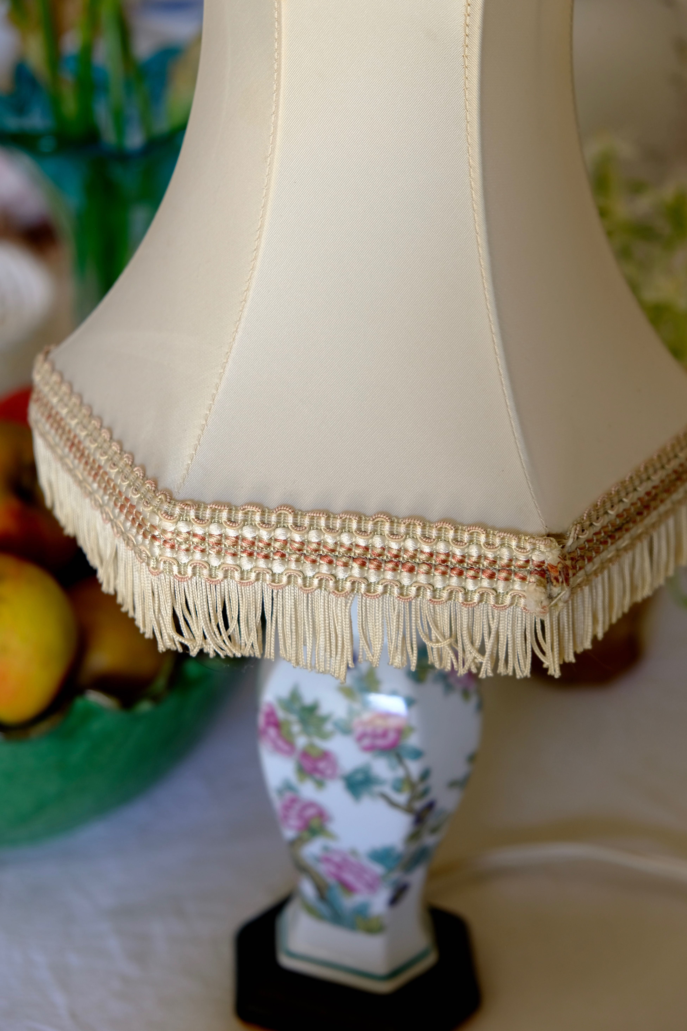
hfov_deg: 19.7
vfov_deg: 29.2
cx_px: 344
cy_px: 516
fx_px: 1975
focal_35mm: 69
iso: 250
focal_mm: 46.3
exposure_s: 1/60
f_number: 4
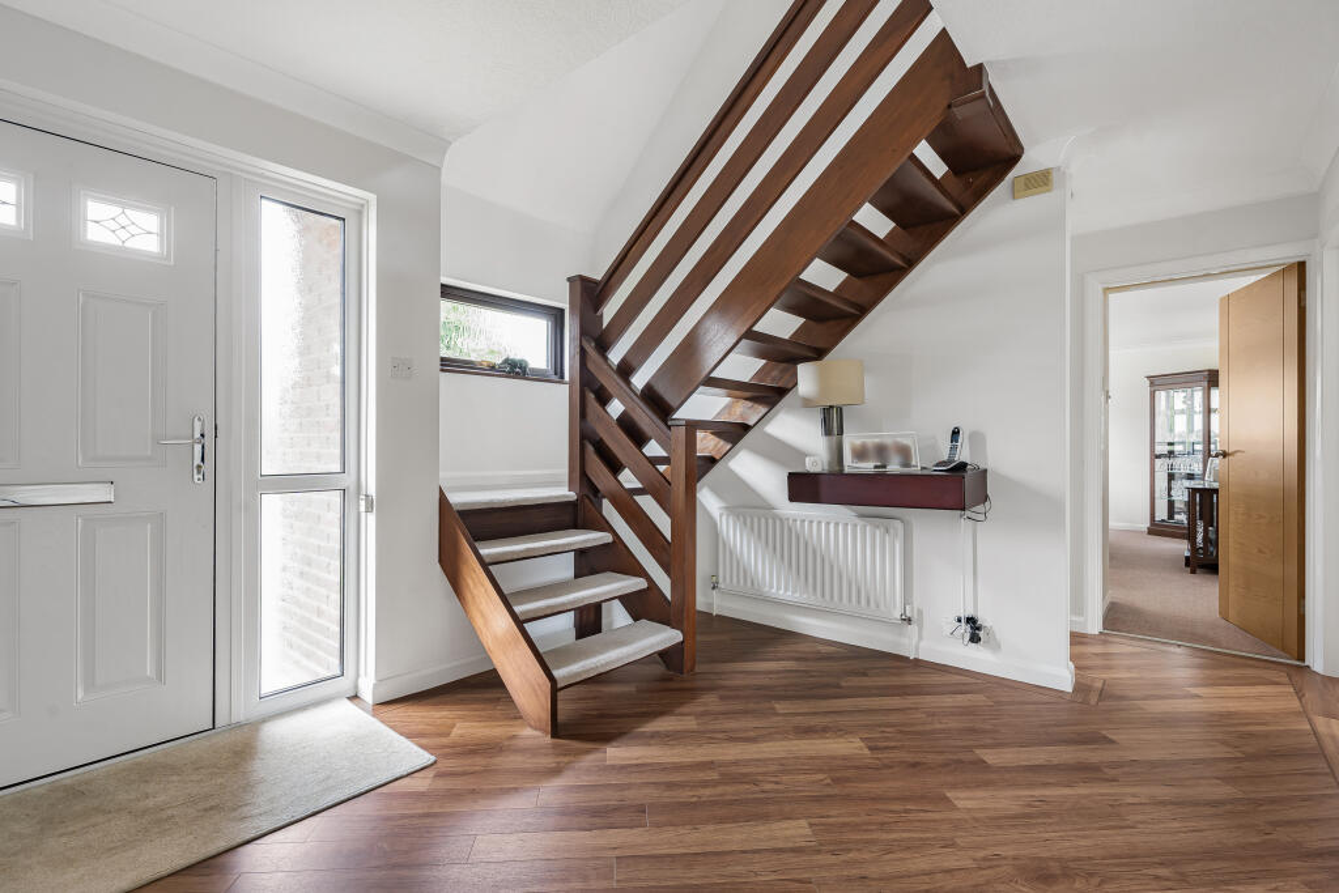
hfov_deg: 96.7
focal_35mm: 16
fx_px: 595
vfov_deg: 73.8
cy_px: 446
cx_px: 670
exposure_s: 1/4
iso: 400
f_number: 9
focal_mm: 16
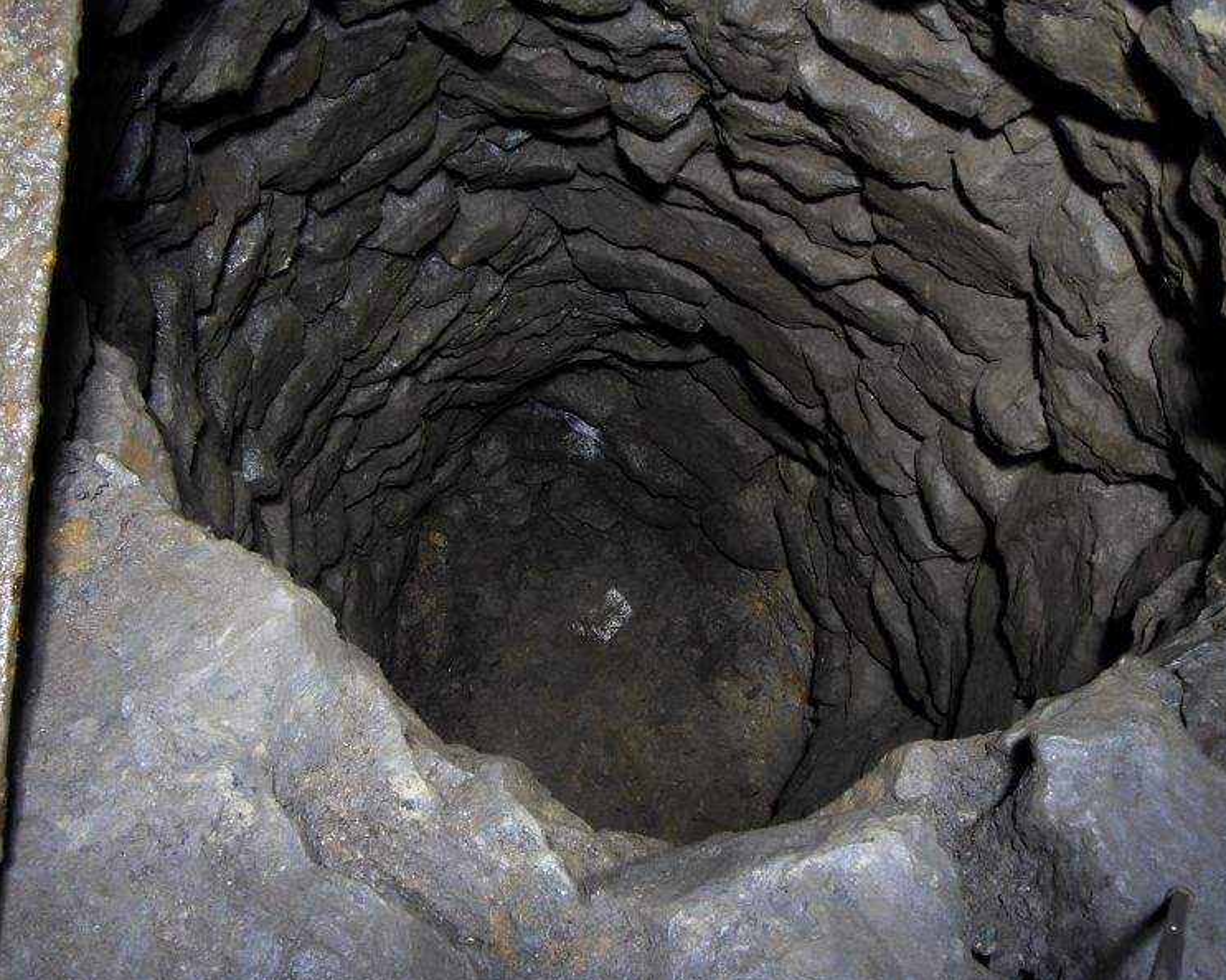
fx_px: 1487
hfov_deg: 44.8
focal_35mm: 41
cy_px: 493
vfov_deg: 36.5
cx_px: 606
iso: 80
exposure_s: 6
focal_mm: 6.6
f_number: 6.2
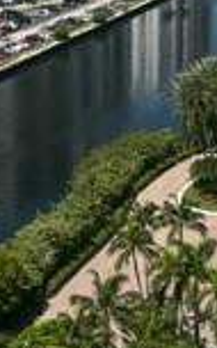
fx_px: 1012
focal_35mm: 107
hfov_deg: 12.2
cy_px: 89
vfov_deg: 19.3
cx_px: 91
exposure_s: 1/6211
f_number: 1.78
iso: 80
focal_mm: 6.86
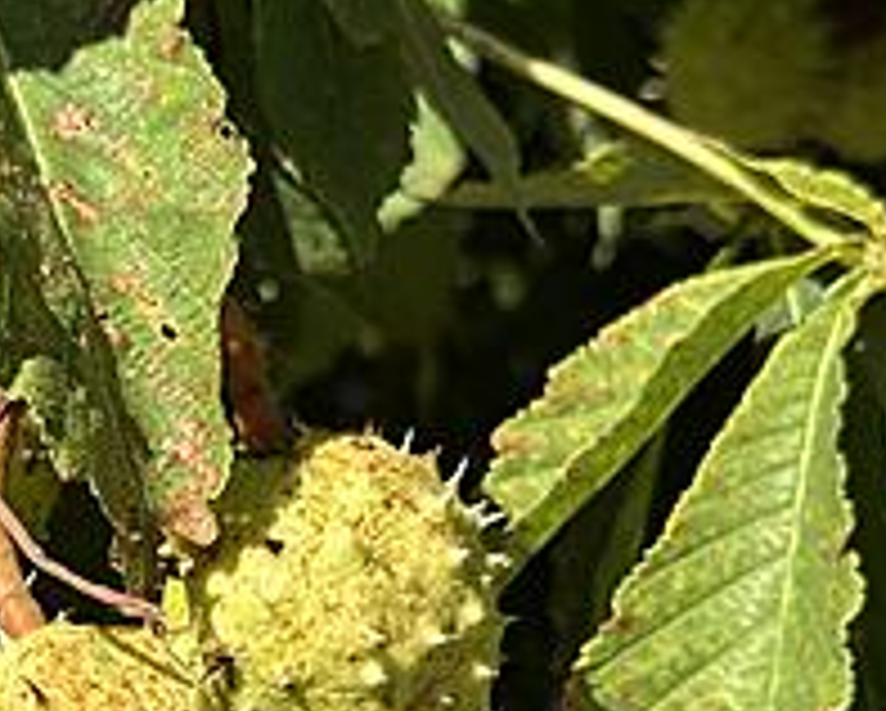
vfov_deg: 16.0
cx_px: 112
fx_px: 2494
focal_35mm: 95
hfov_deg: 19.8
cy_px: 662
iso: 64
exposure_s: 1/6211
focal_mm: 6.86
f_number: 1.78
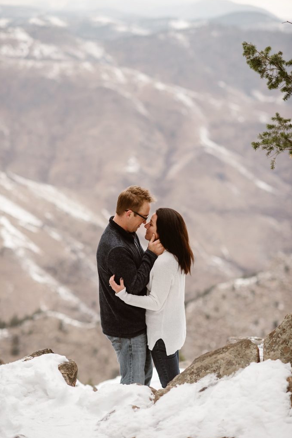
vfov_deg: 23.6
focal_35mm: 86
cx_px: 147
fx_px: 1045
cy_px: 218
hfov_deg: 15.9
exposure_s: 1/400
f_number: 2.5
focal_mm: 85
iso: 200
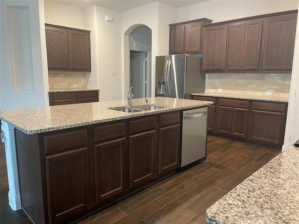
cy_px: 112
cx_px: 150
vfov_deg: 54.9
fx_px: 216
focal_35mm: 25
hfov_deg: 69.4
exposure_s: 1/60
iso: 400
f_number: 1.6
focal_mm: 5.1
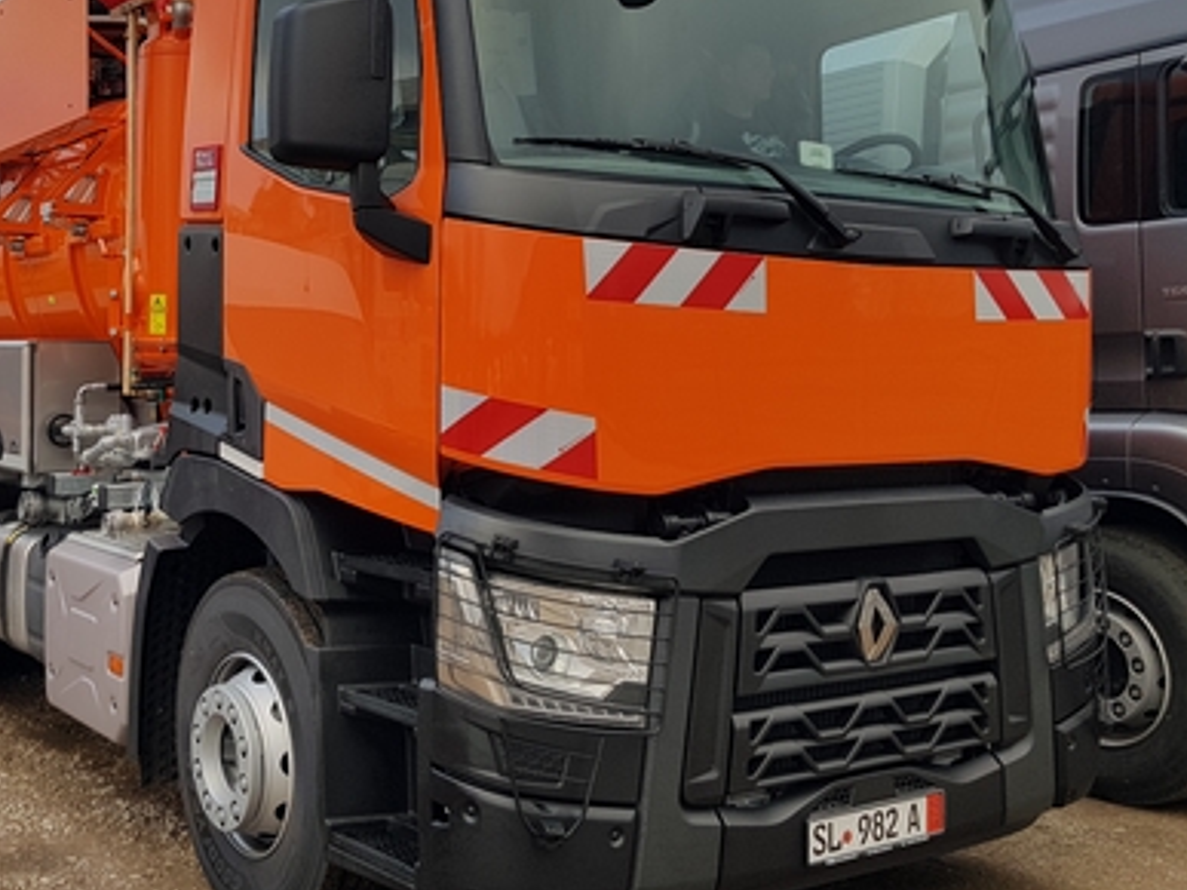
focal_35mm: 43
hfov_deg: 43.3
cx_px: 411
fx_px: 1474
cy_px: 347
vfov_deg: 33.5
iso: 40
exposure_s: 1/329
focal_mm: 4.2
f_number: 1.7
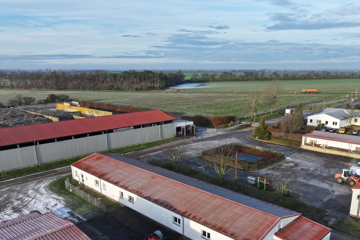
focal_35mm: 31
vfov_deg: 41.7
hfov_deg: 60.1
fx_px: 310
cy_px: 164
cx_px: 199
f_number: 2.8
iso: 120
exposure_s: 1/800
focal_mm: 12.29
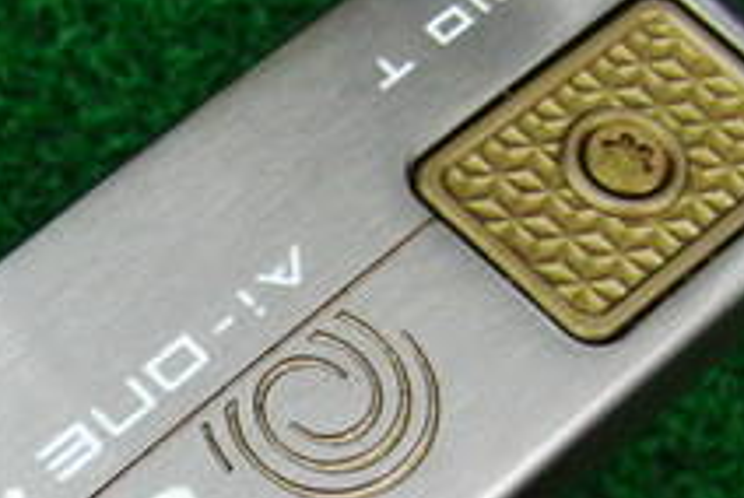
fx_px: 2401
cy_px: 638
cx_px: 35
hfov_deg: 17.3
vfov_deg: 11.6
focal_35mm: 116
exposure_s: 1/80
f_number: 3.6
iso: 320
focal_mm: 6.42
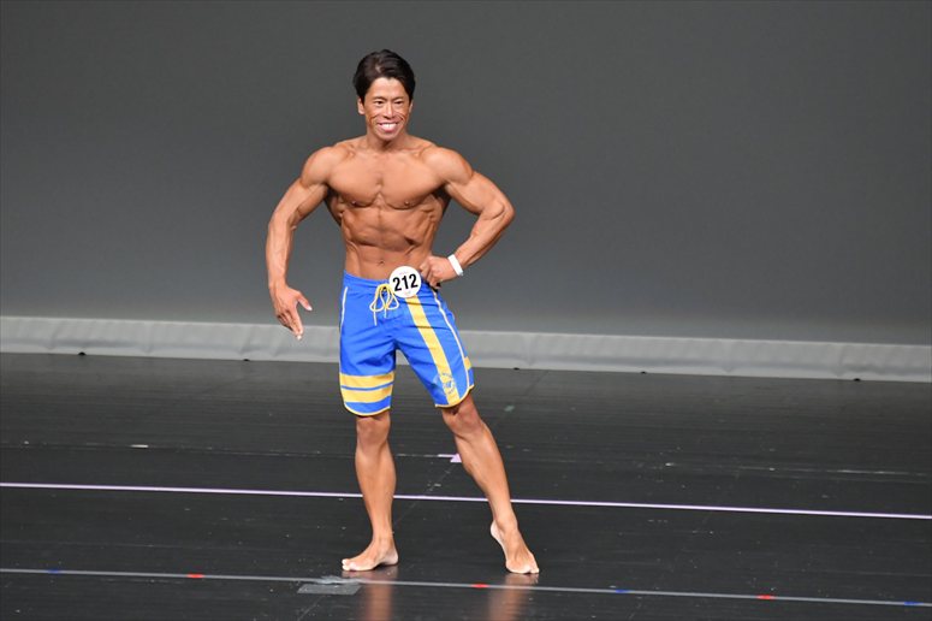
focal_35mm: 375
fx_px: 9704
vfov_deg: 3.7
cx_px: 466
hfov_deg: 5.5
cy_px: 310
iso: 5000
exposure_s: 1/400
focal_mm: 250
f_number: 5.6
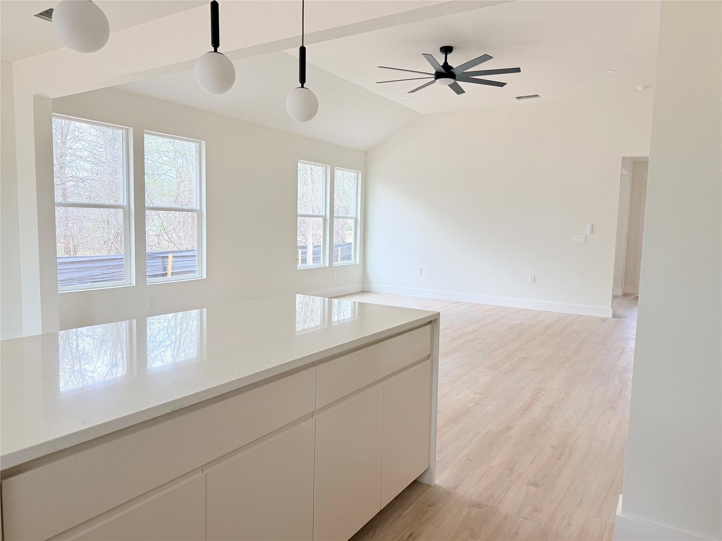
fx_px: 501
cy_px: 270
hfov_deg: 71.6
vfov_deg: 56.8
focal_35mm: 24
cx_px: 361
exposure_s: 1/231
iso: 125
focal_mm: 6.76
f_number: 1.78
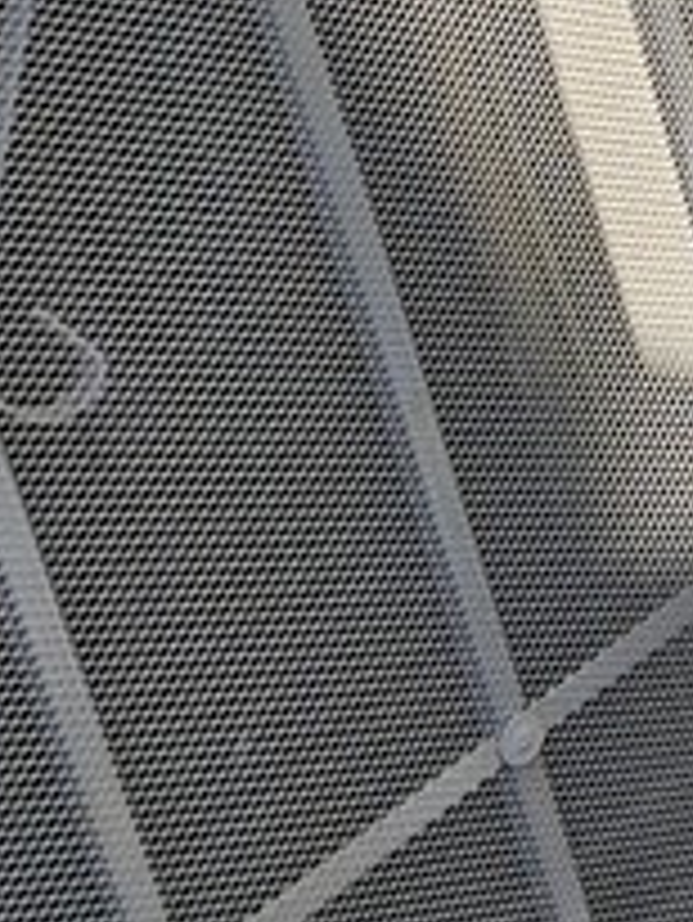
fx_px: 3066
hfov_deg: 11.8
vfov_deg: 15.7
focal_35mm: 115
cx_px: 1282
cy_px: -490
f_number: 1.7
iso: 10
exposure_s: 1/713
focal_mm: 6.3
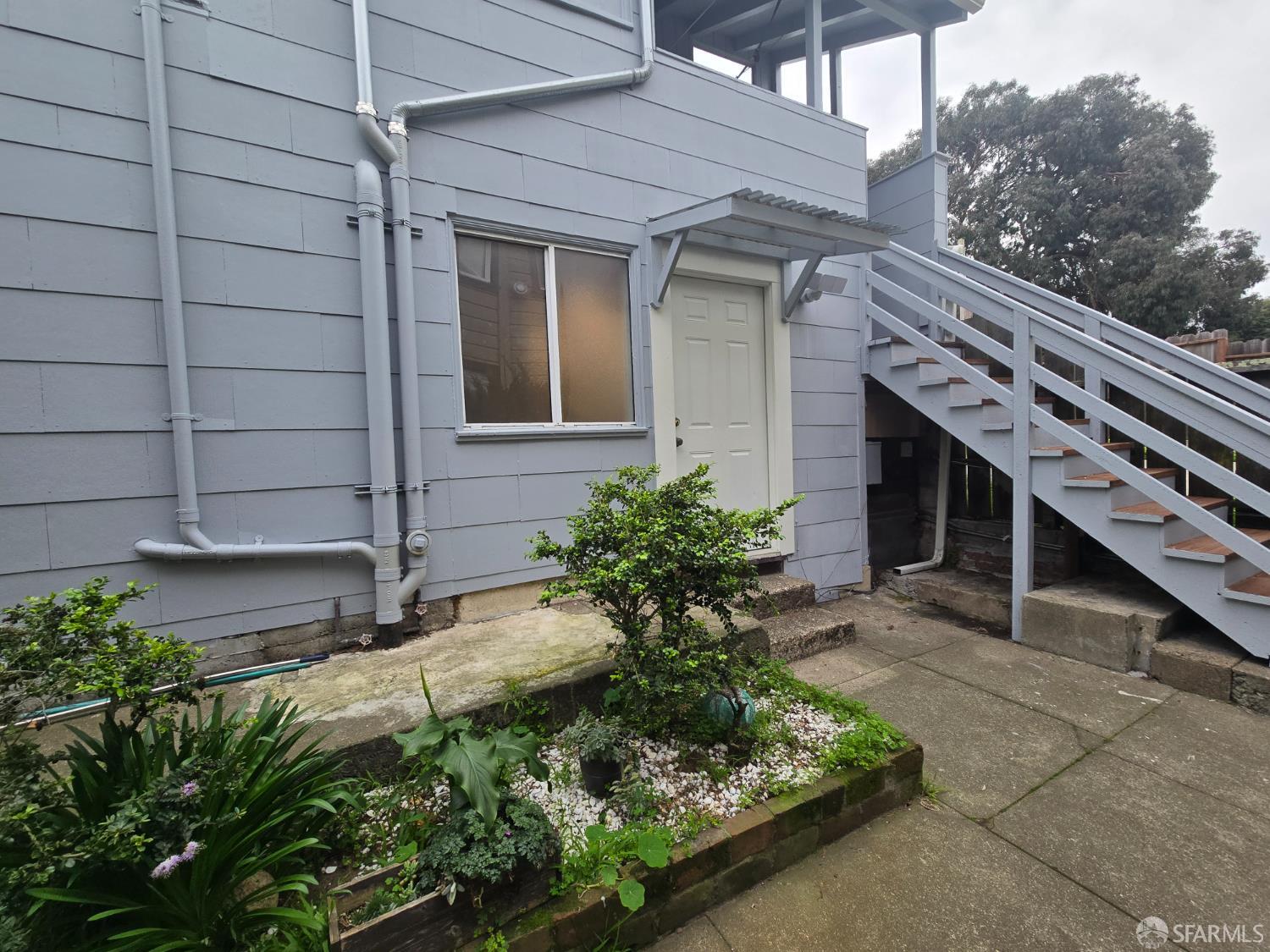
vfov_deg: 89.9
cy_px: 476
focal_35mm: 13
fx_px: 477
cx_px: 635
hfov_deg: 106.2
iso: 64
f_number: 2.2
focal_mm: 2.2
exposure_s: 1/120
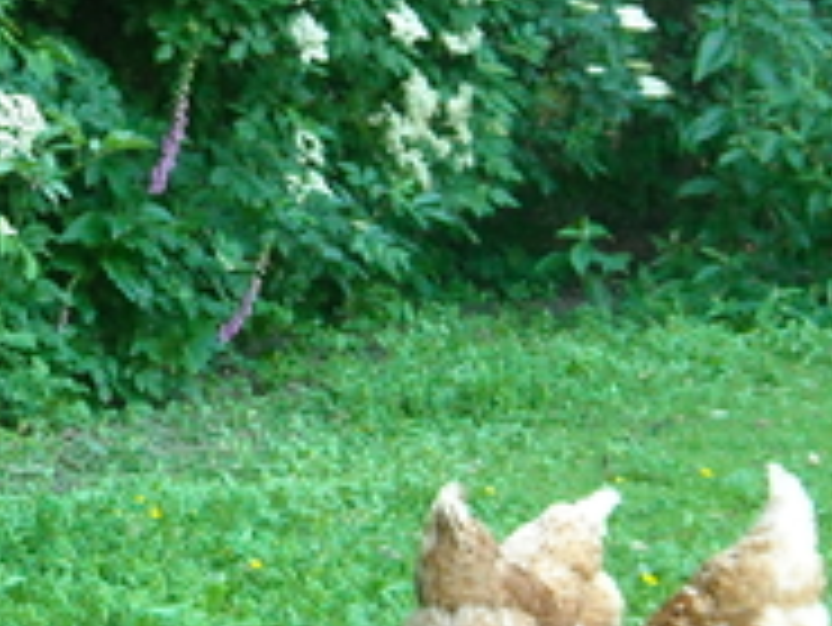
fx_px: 3824
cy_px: 212
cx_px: -63
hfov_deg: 12.2
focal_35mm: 159
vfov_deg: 9.3
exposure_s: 1/57
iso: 400
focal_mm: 7.92
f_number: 3.2
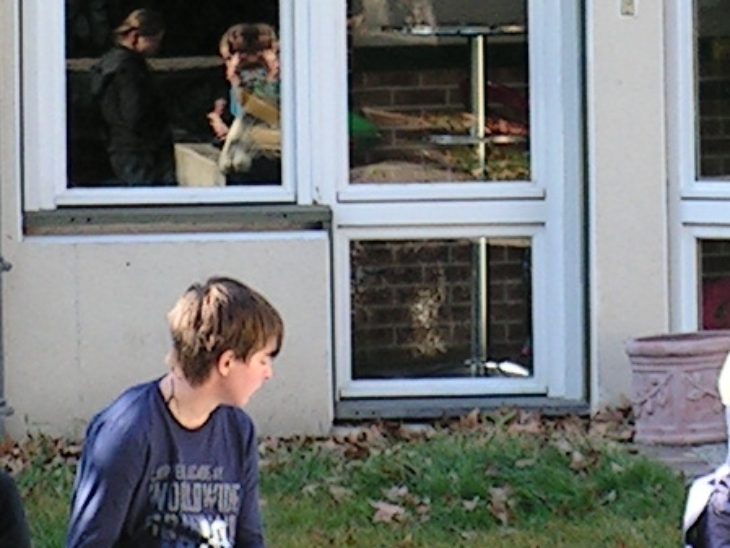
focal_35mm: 515
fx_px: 10863
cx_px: 442
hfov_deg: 3.8
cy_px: -104
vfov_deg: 2.9
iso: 64
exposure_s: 1/160
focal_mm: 18.9
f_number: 3.4
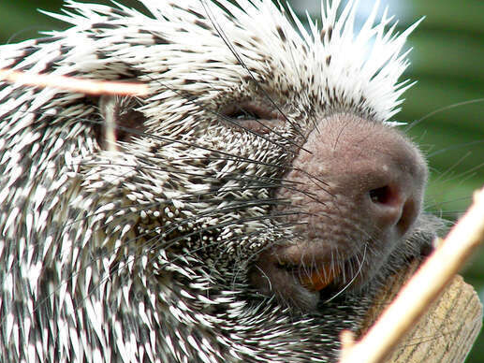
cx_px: 278
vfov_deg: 2.3
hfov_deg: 3.1
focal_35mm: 639
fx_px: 8937
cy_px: 183
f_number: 3.6
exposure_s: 1/125
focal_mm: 68.6
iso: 100
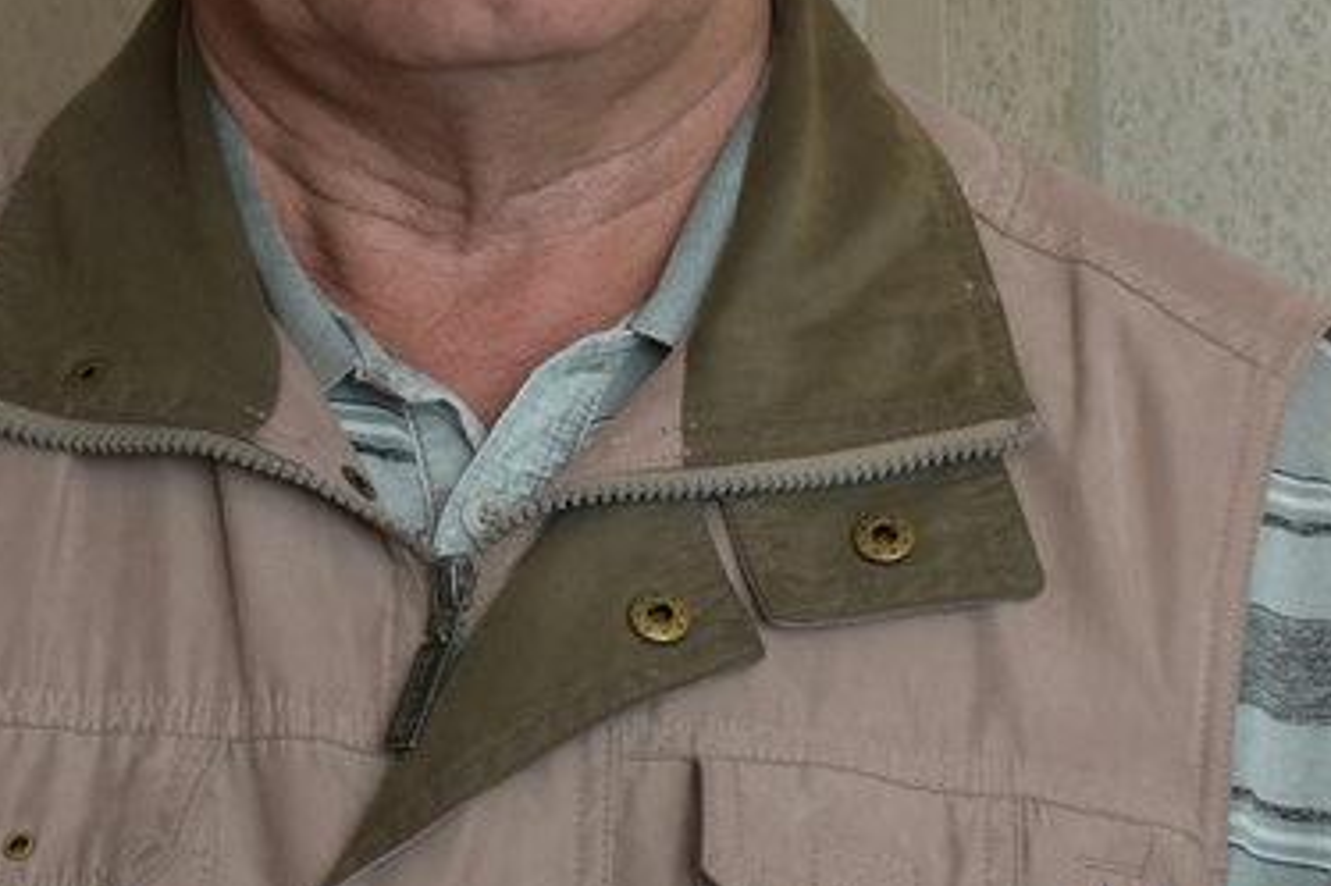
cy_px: 503
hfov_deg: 11.0
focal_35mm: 186
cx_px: 772
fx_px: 6879
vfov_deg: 7.4
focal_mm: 29
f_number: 4.5
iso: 400
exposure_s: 1/80
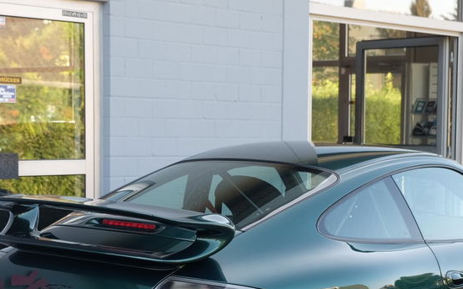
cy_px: 247
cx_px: 253
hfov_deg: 21.4
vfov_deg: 13.4
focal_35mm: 97
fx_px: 1224
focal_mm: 34.3
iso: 200
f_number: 3.6
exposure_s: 1/140
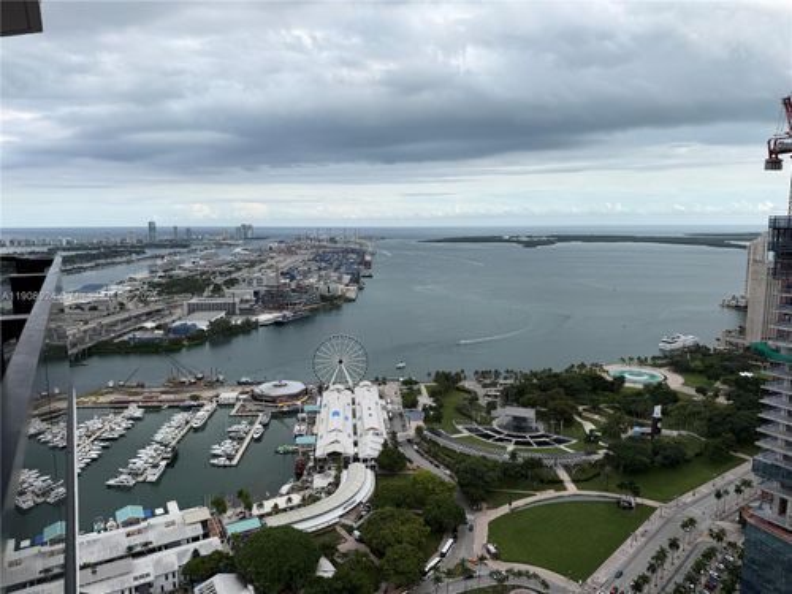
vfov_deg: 56.8
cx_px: 396
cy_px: 297
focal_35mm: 24
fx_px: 549
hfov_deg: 71.6
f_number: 1.78
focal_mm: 6.76
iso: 80
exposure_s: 1/2801
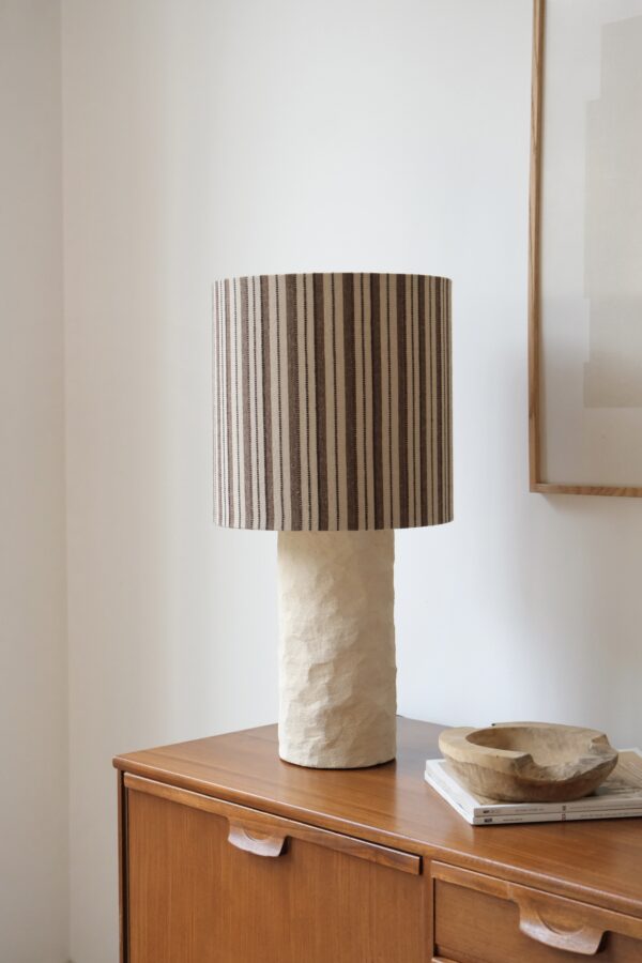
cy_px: 482
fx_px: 1418
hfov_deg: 25.5
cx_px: 321
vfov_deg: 37.5
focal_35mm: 53
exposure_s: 1/52
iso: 1250
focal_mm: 35
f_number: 7.1
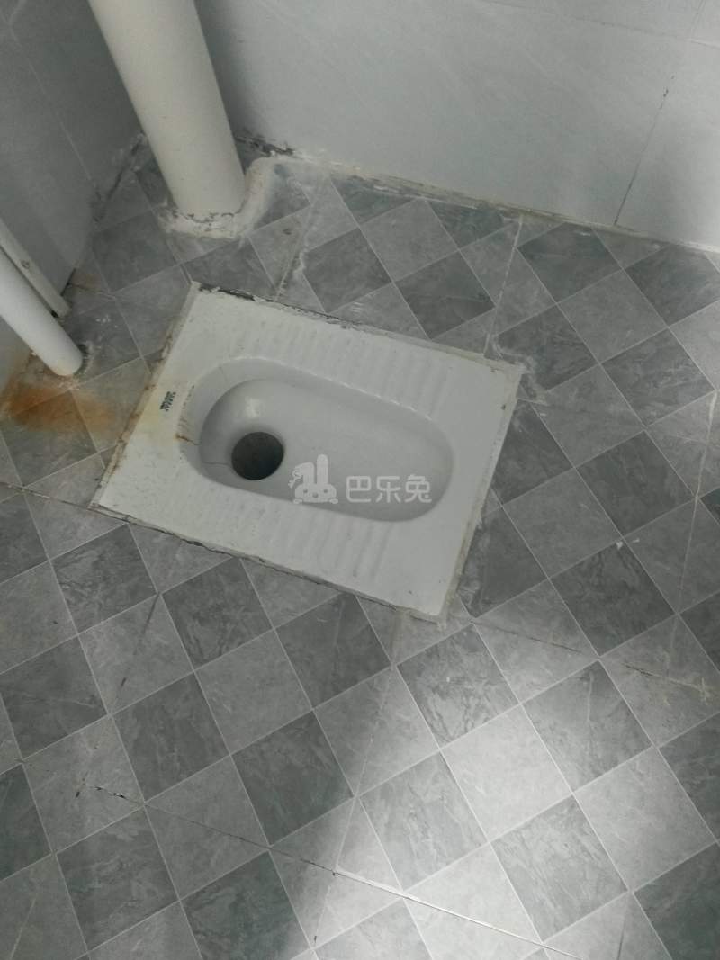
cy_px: 480
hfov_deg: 51.3
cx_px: 360
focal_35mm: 27
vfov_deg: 65.3
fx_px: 749
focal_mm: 5.52
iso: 1430
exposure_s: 1/33.3
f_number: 1.9
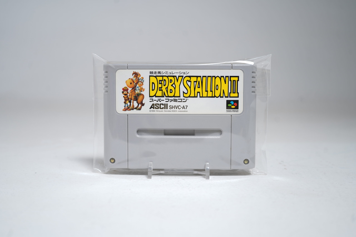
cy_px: 118
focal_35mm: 41
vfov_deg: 32.6
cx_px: 178
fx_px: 405
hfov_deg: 47.4
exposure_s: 1/5
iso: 64
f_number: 5
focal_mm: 41
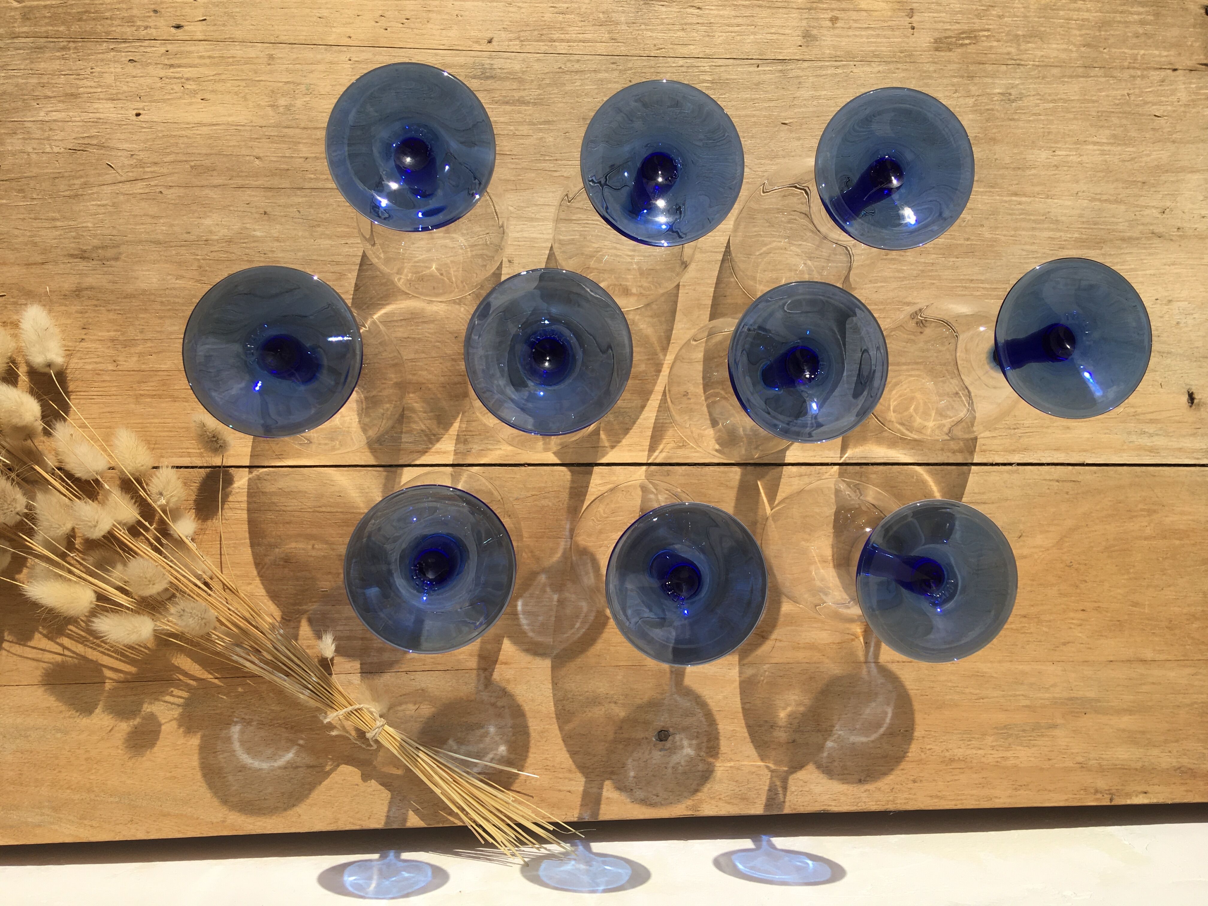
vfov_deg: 48.2
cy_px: 453
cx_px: 604
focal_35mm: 29
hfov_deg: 61.7
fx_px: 1012
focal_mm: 4.15
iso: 25
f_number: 2.2
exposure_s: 1/1923
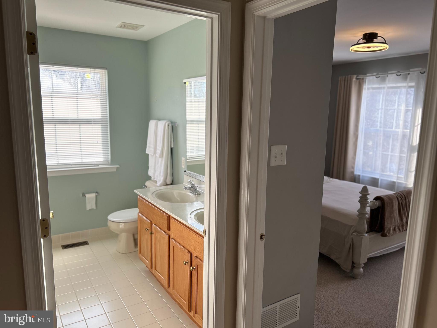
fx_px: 328
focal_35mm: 26
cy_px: 164
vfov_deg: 53.1
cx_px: 218
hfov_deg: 67.3
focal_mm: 5.7
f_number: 1.5
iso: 40
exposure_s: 1/244
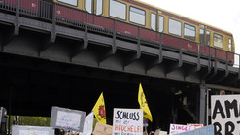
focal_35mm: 65
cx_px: 204
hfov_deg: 31.2
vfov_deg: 18.3
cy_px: 112
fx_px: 414
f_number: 11
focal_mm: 34
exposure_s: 1/100
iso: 160
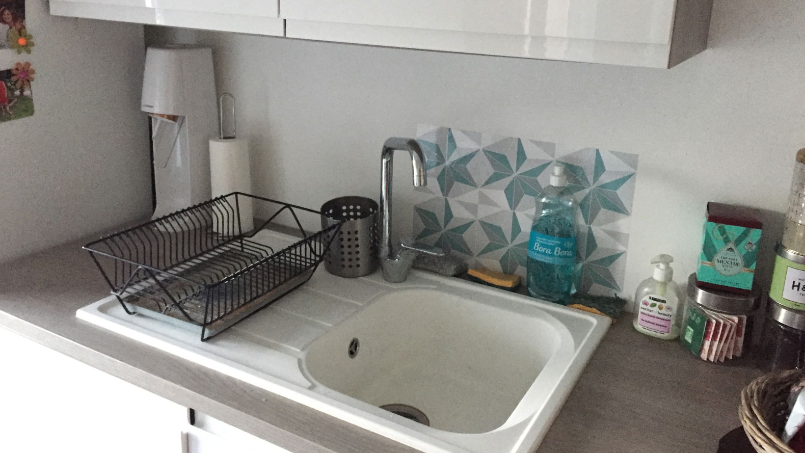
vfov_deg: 36.5
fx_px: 683
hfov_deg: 61.0
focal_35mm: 32
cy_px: 167
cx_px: 399
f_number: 2.2
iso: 320
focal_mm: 4.15
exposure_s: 1/17
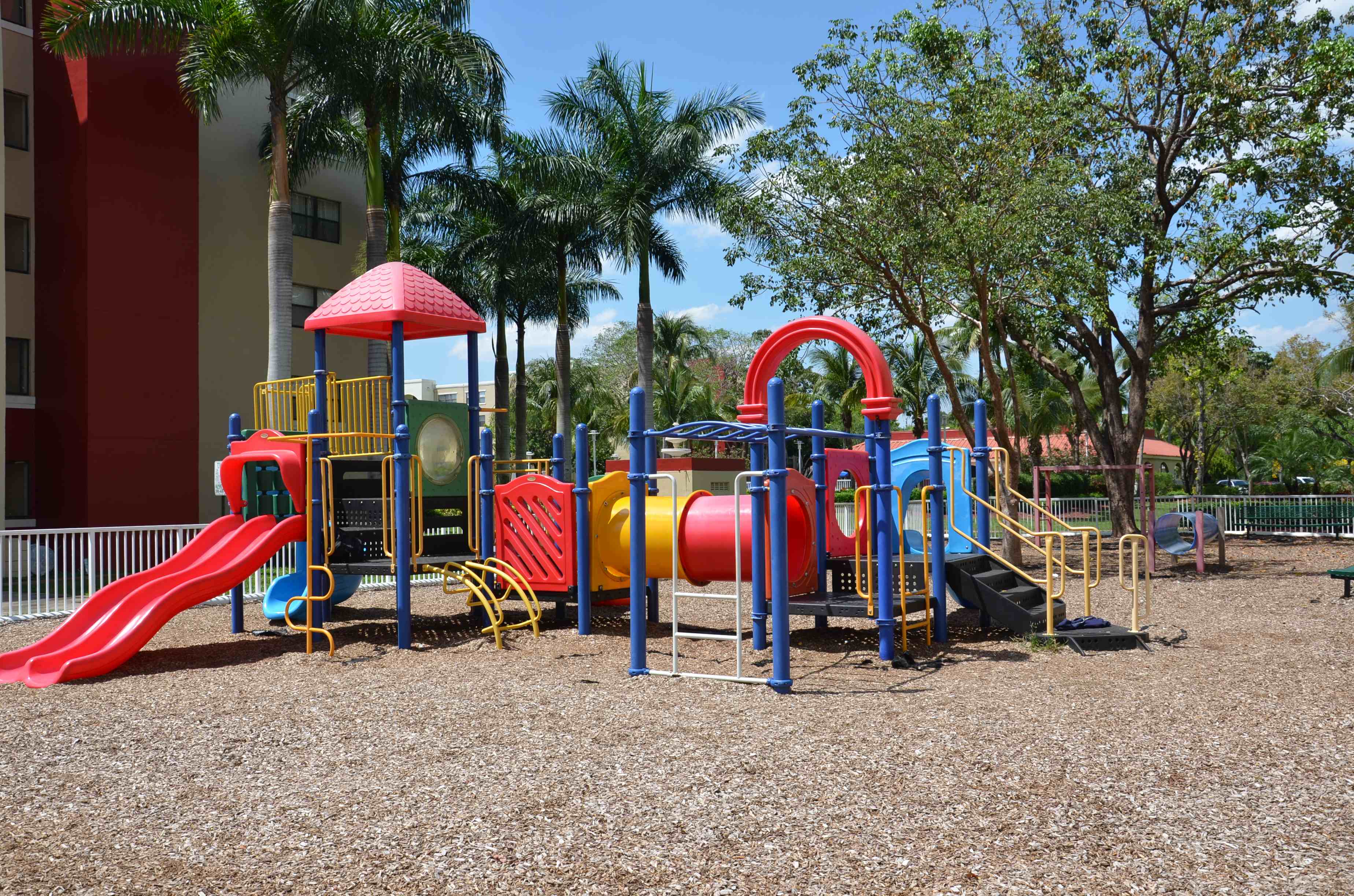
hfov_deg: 57.3
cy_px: 448
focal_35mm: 33
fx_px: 1239
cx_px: 677
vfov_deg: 39.8
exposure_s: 1/250
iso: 110
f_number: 8
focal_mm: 22
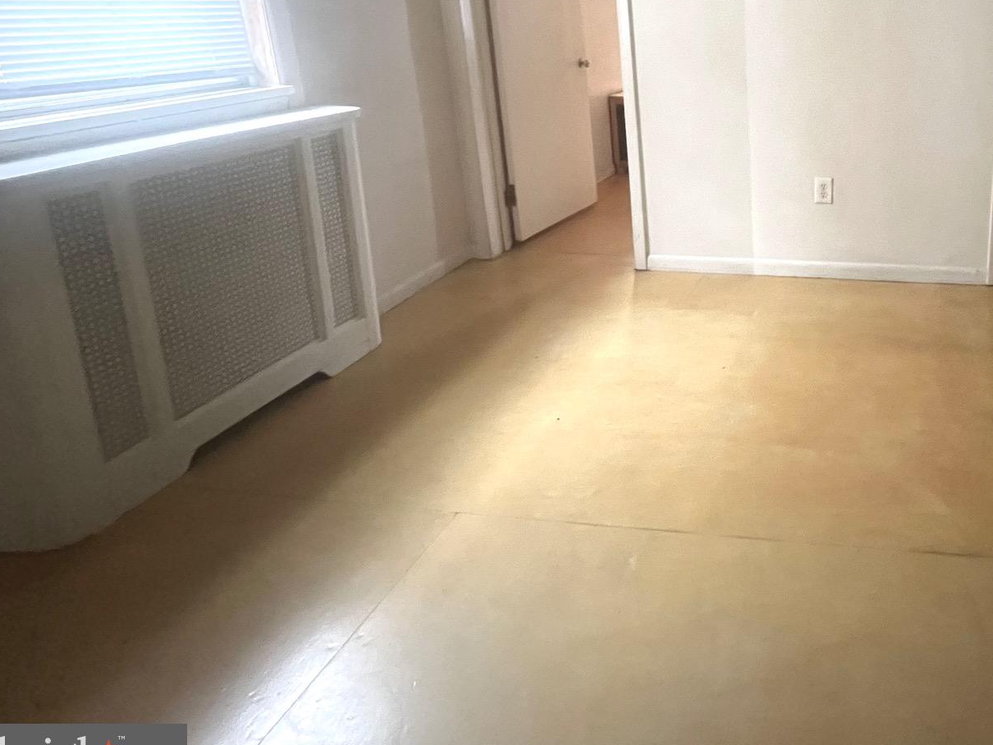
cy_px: 161
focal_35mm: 22
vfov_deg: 57.1
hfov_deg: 67.6
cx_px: 822
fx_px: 631
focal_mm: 1.57
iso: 1000
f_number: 1.8
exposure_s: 1/49
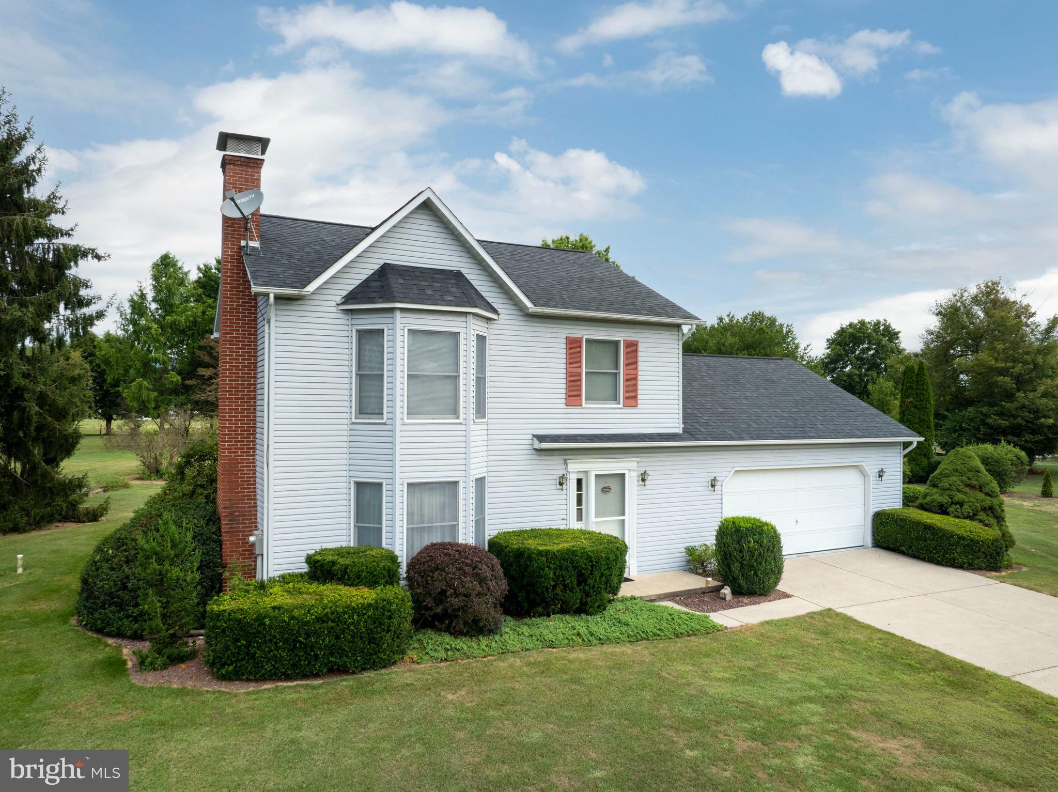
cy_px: 396
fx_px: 733
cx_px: 529
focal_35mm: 24
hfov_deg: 71.6
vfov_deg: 56.8
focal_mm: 12.29
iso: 200
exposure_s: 1/40
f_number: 7.1
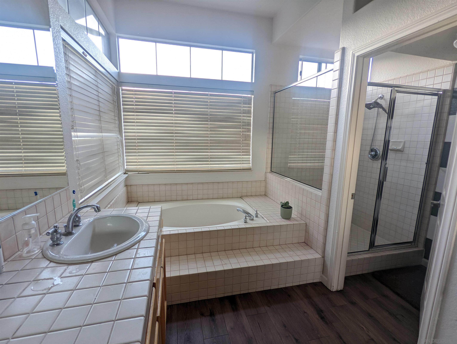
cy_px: 172
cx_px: 228
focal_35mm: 16
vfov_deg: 78.2
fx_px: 212
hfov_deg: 94.4
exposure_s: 1/133
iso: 88
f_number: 2.2
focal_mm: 2.35
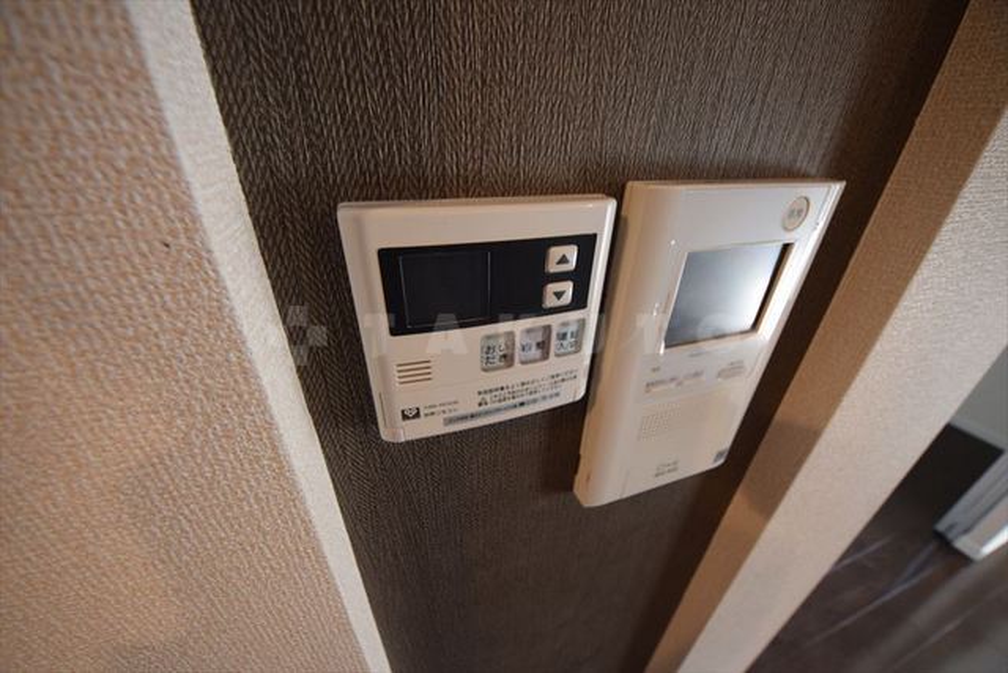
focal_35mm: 12
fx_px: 336
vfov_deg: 90.0
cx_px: 504
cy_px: 336
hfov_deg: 112.6
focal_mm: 8
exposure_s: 1/50
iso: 800
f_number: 4.5
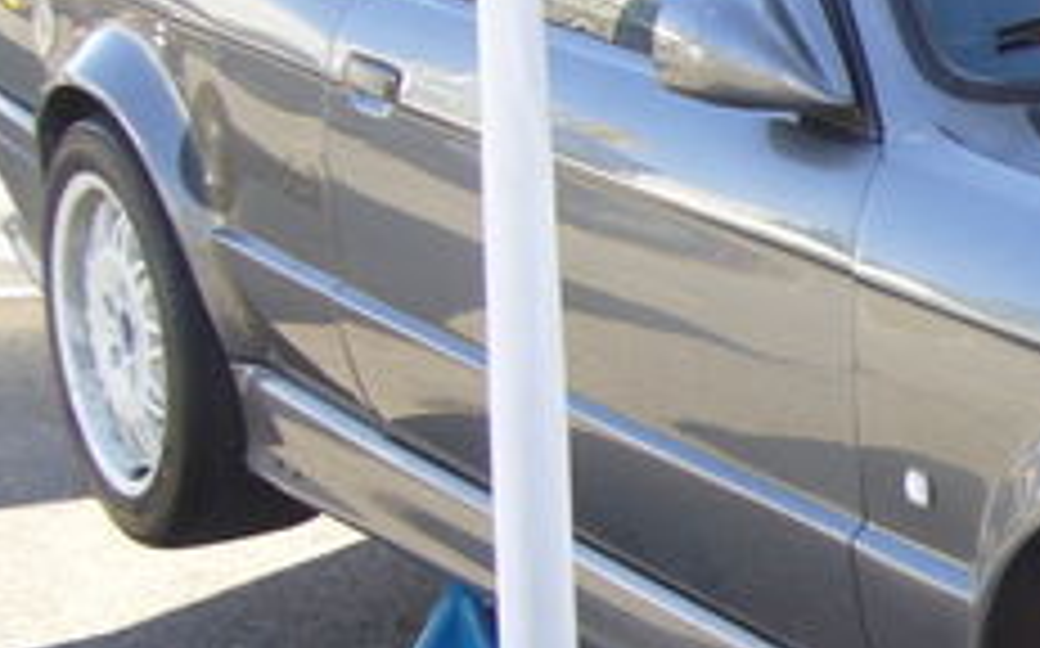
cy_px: 369
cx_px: 1400
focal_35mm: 103
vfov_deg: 12.7
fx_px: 2917
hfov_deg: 18.6
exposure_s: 1/160
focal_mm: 5.8
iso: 80
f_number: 2.8
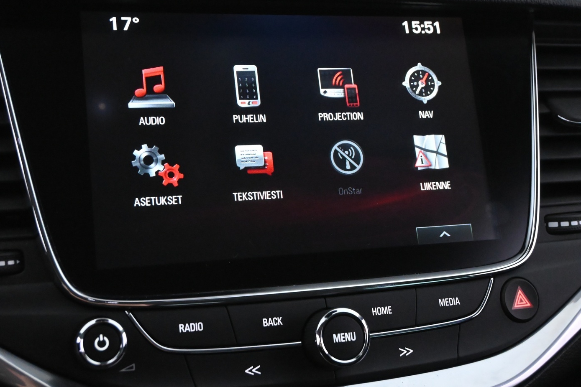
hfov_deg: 40.3
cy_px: 164
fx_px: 791
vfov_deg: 27.5
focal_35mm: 49
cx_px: 284
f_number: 5.6
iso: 6400
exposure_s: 1/50
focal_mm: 28
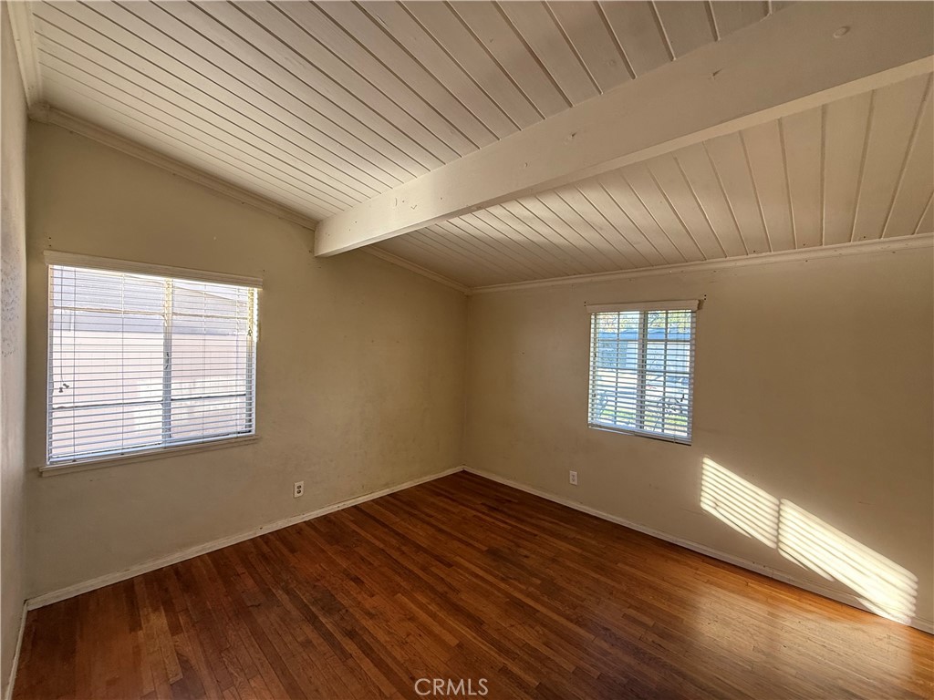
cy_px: 350
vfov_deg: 85.7
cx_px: 467
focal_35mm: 14
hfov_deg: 102.1
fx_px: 378
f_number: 2.2
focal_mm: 2.22
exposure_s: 1/99
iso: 125
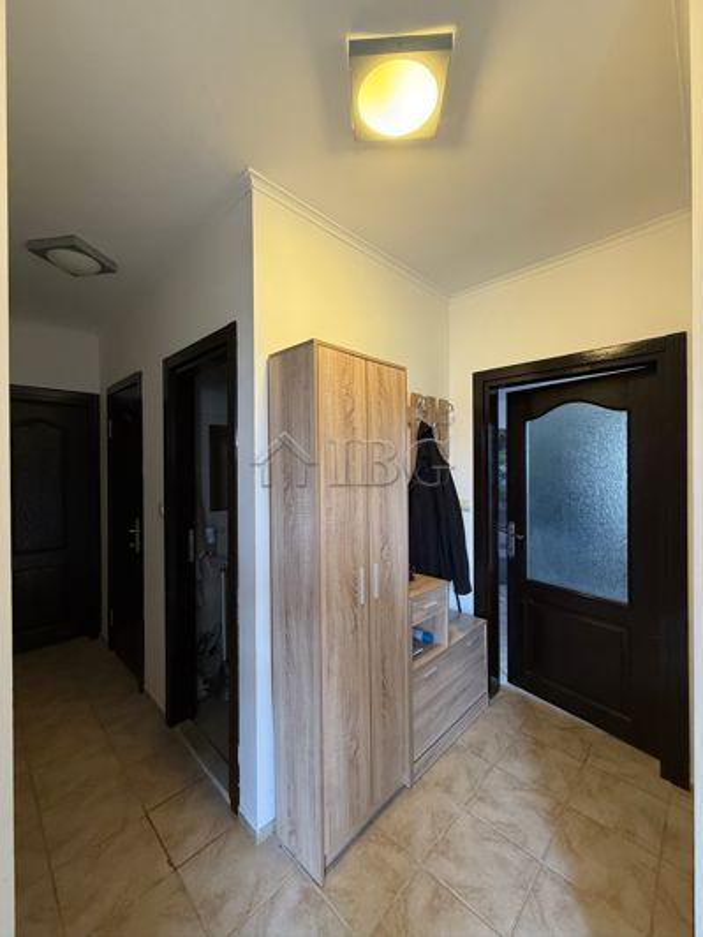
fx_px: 379
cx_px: 352
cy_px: 468
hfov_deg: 85.7
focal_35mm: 14
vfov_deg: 102.1
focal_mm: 2.22
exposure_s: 1/50
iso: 250
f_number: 2.2
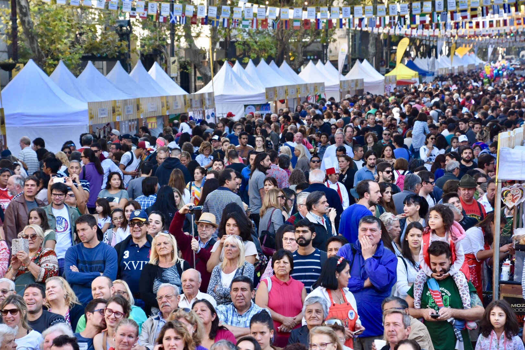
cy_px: 175
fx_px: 2187
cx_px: 262
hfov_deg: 13.7
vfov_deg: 9.1
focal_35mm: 150
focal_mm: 100
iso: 800
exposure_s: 1/250
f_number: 8
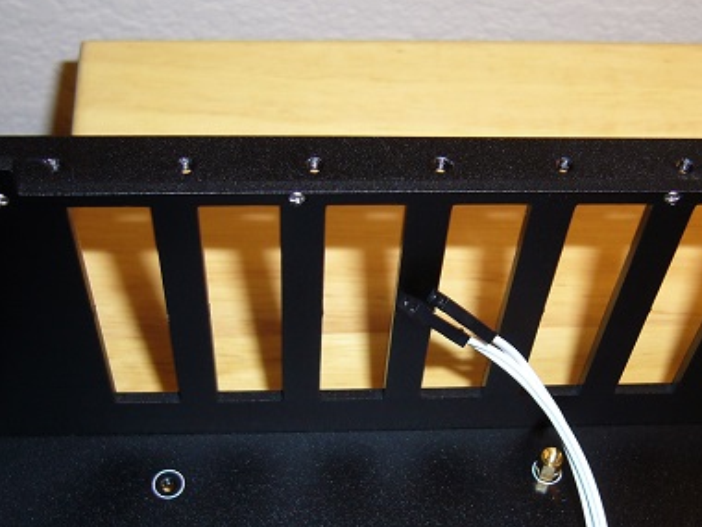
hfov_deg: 32.6
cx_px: 436
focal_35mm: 59
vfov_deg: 24.8
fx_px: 1196
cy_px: 270
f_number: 2.8
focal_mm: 5.8
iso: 80
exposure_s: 1/30
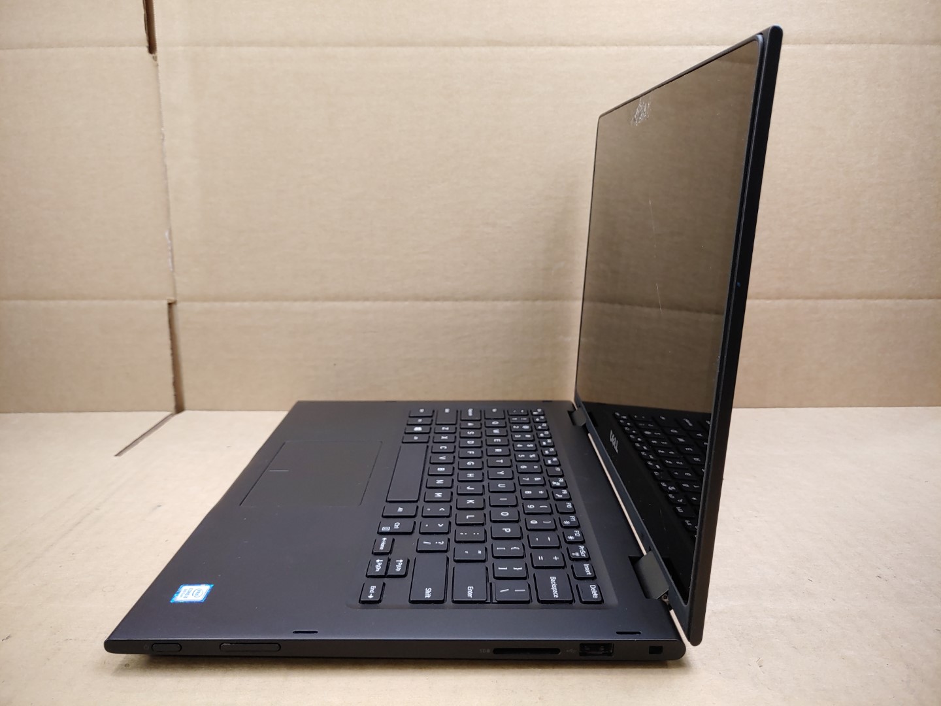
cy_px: 353
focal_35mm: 26
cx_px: 470
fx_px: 707
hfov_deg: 67.3
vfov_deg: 53.1
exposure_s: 1/120
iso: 100
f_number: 1.8
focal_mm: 4.36
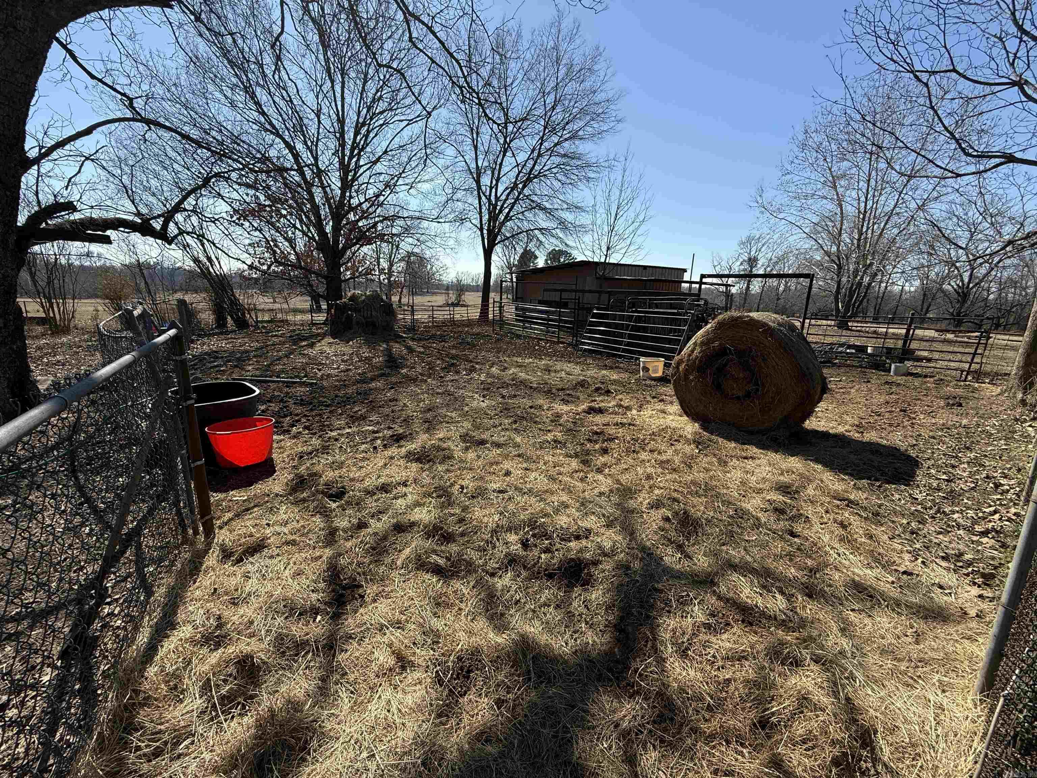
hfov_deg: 102.1
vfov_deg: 85.7
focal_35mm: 14
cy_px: 389
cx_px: 518
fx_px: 419
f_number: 2.2
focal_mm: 2.22
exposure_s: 1/1656
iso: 64
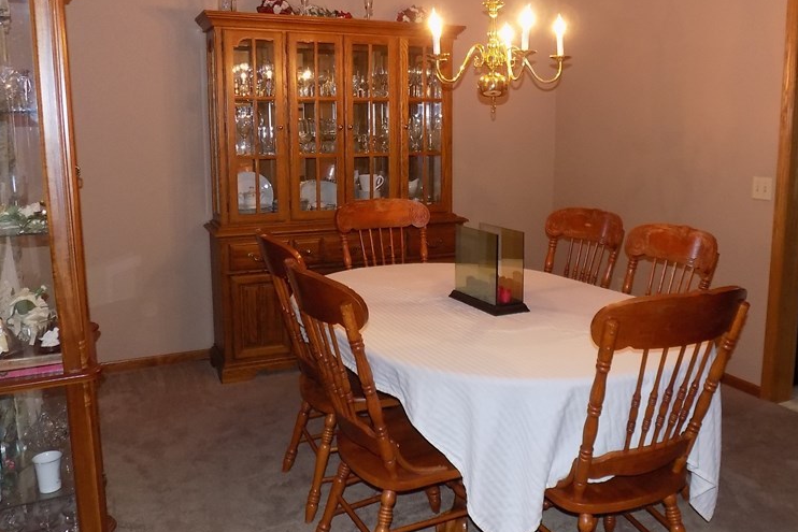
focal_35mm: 33
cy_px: 228
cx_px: 462
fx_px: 732
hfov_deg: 56.9
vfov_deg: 39.9
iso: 200
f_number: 3.1
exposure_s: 1/30
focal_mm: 4
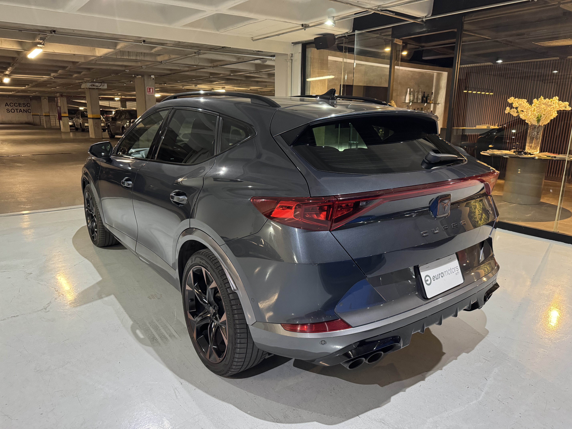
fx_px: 397
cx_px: 286
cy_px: 214
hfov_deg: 71.6
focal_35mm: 24
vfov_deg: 56.8
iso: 640
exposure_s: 1/40
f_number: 1.78
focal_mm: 6.76
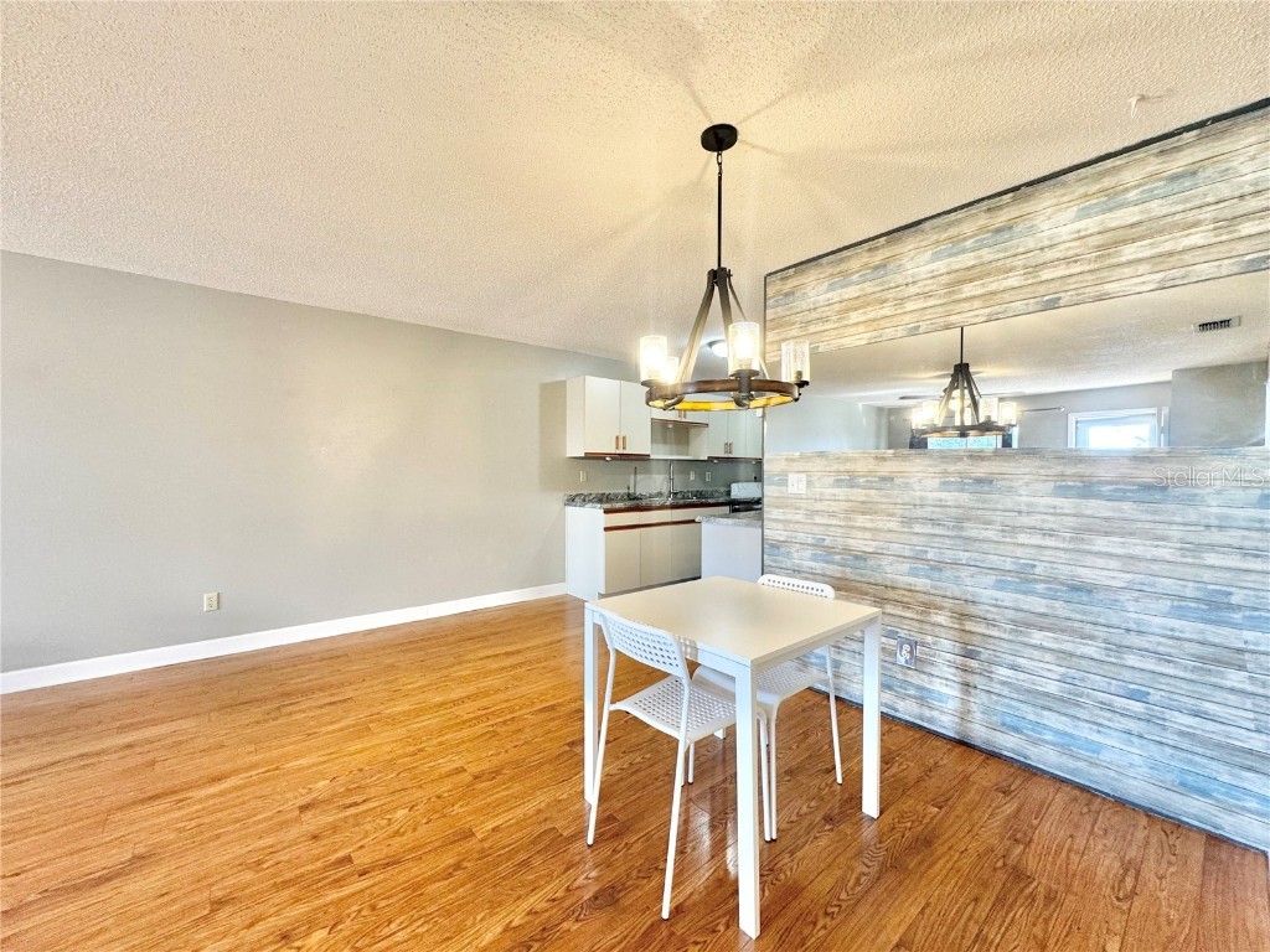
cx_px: 635
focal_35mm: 14
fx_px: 514
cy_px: 476
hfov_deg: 102.1
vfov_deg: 85.7
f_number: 2.2
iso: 200
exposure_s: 1/60
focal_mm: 2.22
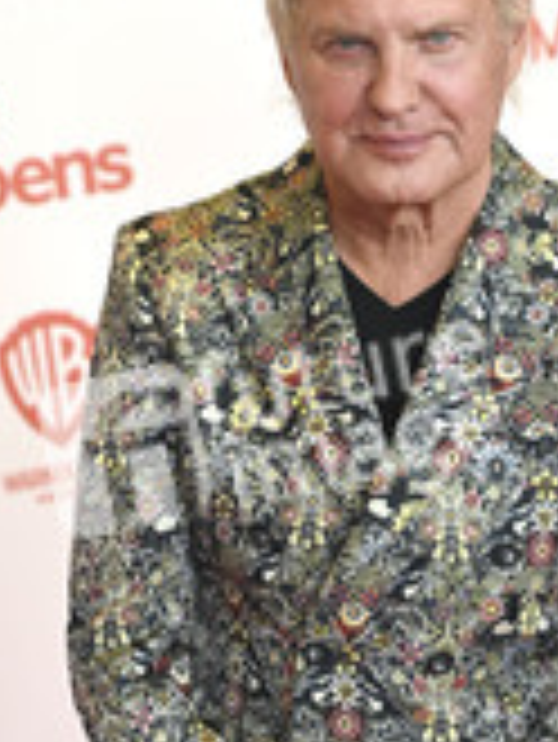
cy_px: 657
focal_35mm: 175
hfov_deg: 8.5
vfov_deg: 11.2
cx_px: 400
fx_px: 3756
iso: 320
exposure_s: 1/125
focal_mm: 75
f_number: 2.8
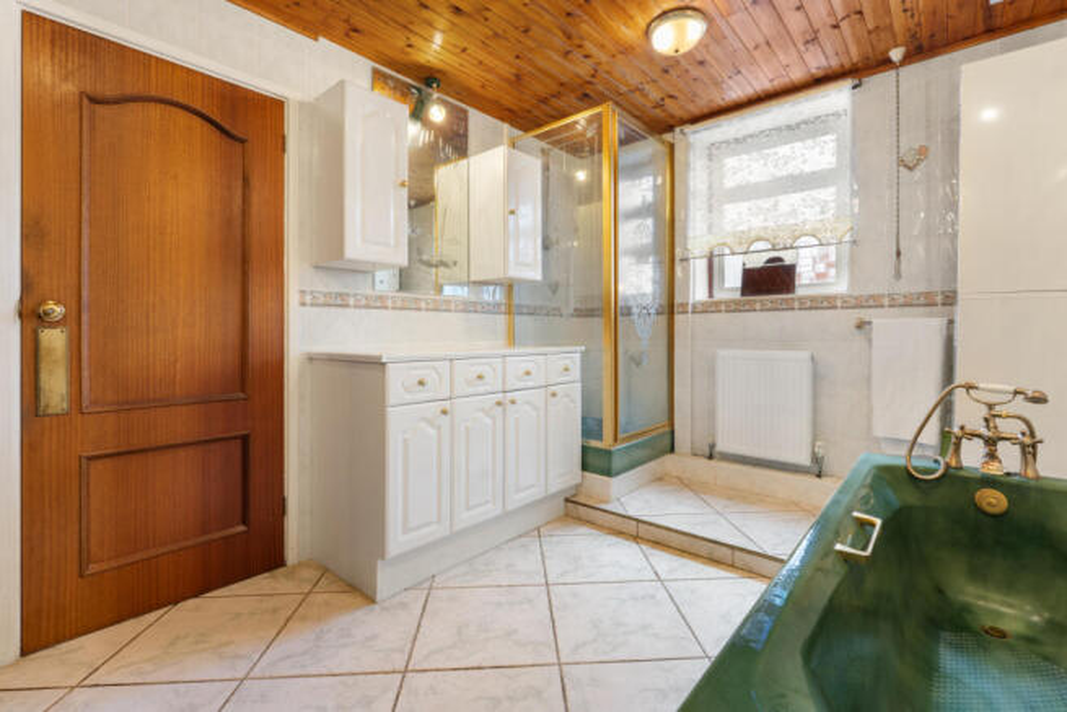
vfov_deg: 72.1
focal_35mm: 16
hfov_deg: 95.0
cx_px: 534
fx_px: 489
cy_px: 356
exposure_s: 1.3
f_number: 8
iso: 320
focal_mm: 16.5
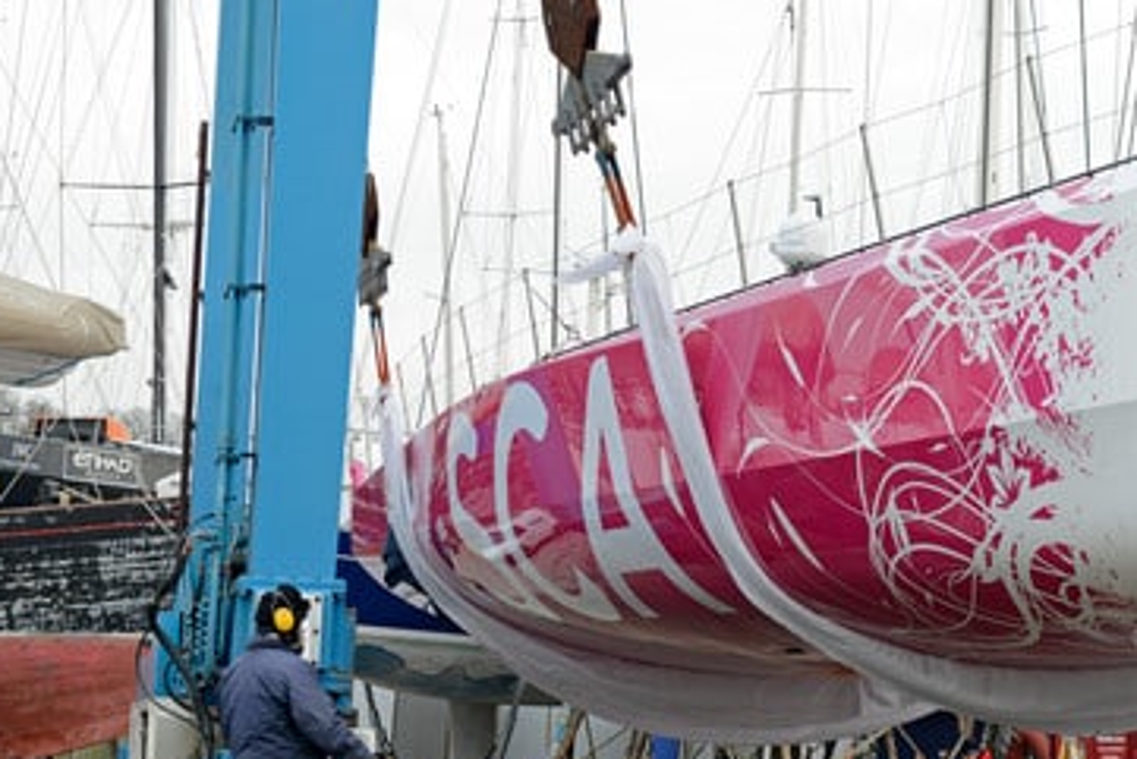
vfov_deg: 13.3
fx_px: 3254
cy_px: 428
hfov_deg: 19.6
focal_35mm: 103
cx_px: 929
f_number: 5
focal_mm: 62
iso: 800
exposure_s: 1/100
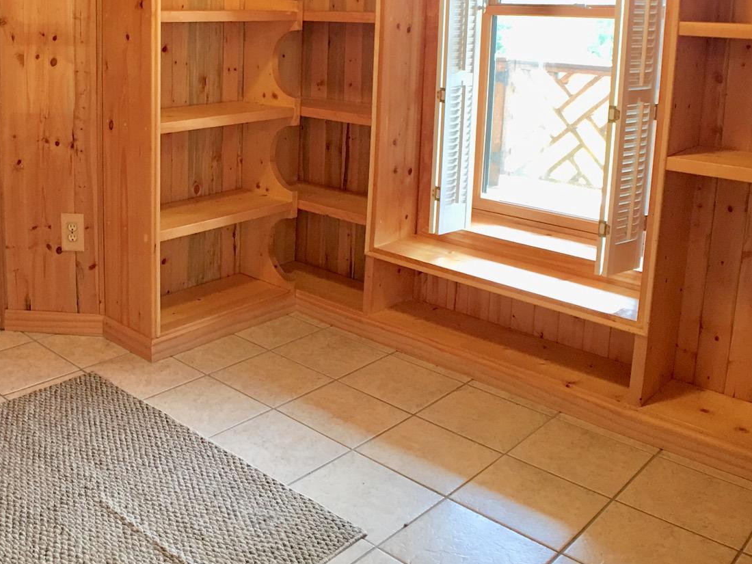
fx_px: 1173
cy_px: 119
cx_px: 172
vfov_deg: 26.6
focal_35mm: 54
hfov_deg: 34.6
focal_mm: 4.15
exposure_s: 1/15
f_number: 2.2
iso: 40
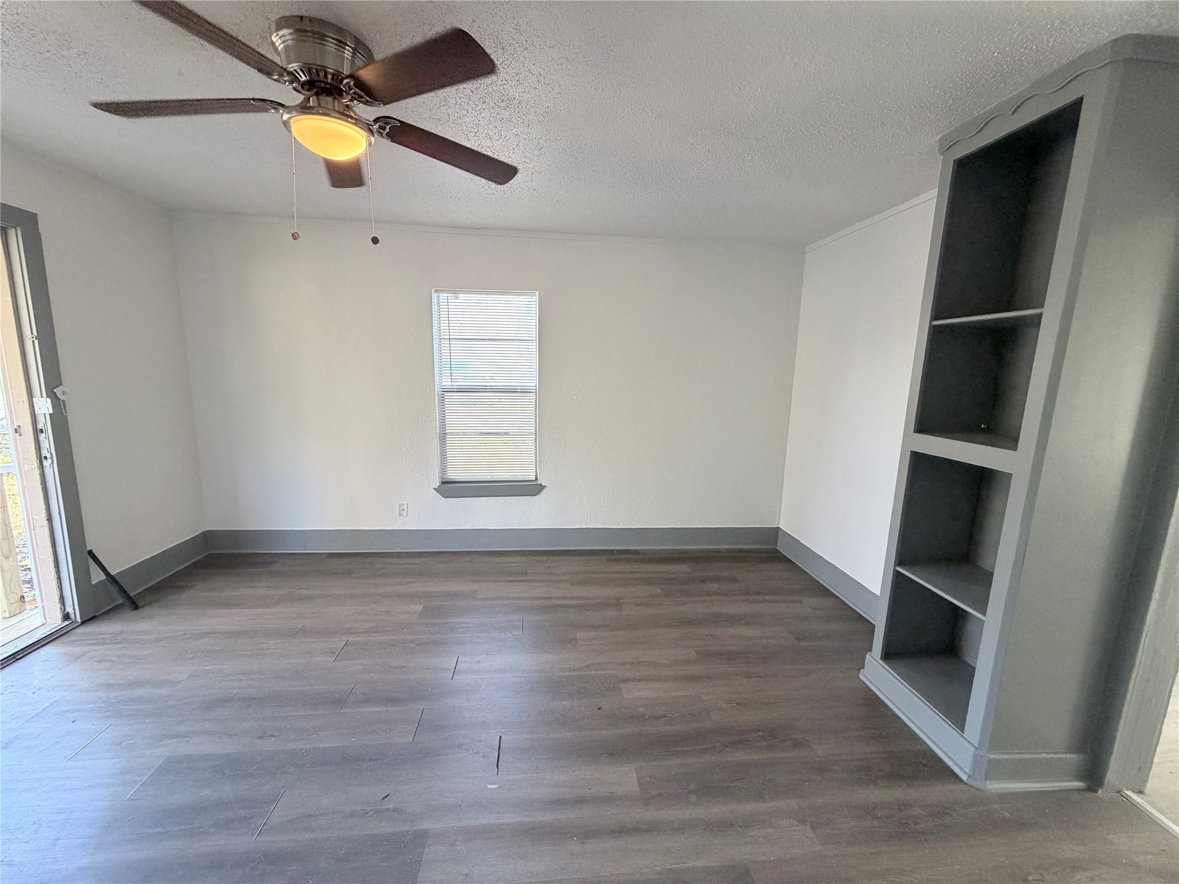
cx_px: 590
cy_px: 442
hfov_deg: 102.1
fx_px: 477
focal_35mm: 14
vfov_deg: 85.7
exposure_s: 1/60
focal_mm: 2.22
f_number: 2.2
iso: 160
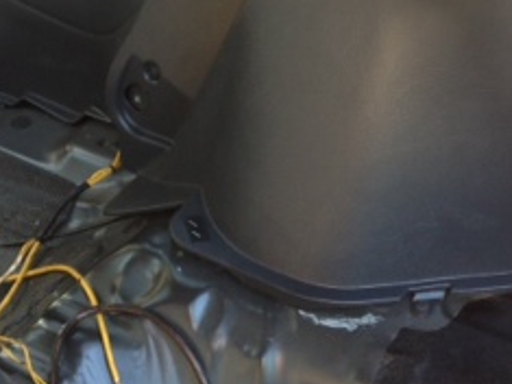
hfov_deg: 21.8
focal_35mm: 90
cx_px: 270
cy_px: 9
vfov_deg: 16.1
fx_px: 1330
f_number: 2.4
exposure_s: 1/30
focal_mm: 4.13
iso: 50
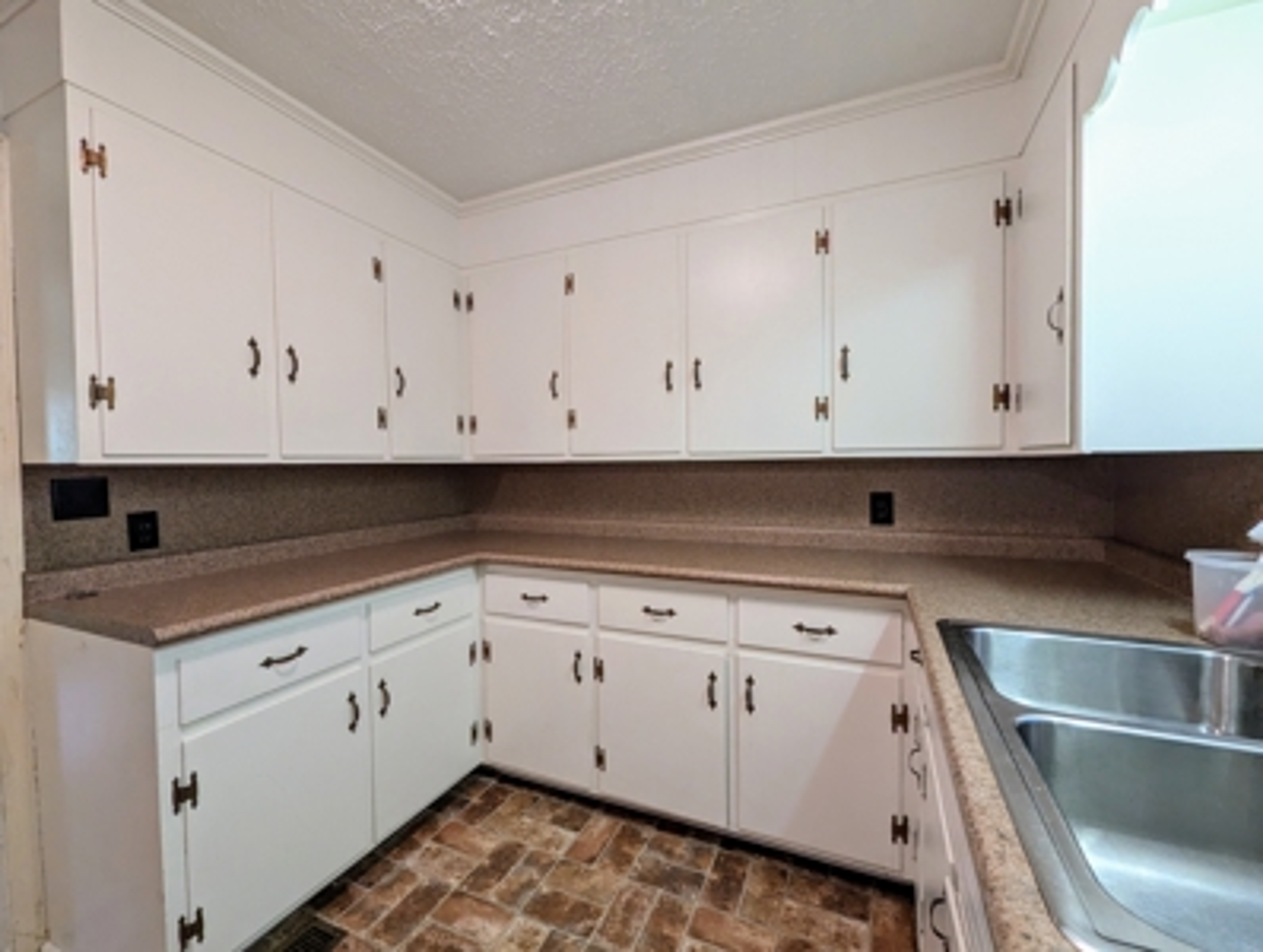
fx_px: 475
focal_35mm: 13
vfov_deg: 90.1
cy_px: 476
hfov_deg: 106.1
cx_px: 632
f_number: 2.2
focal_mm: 1.95
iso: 423
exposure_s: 1/60
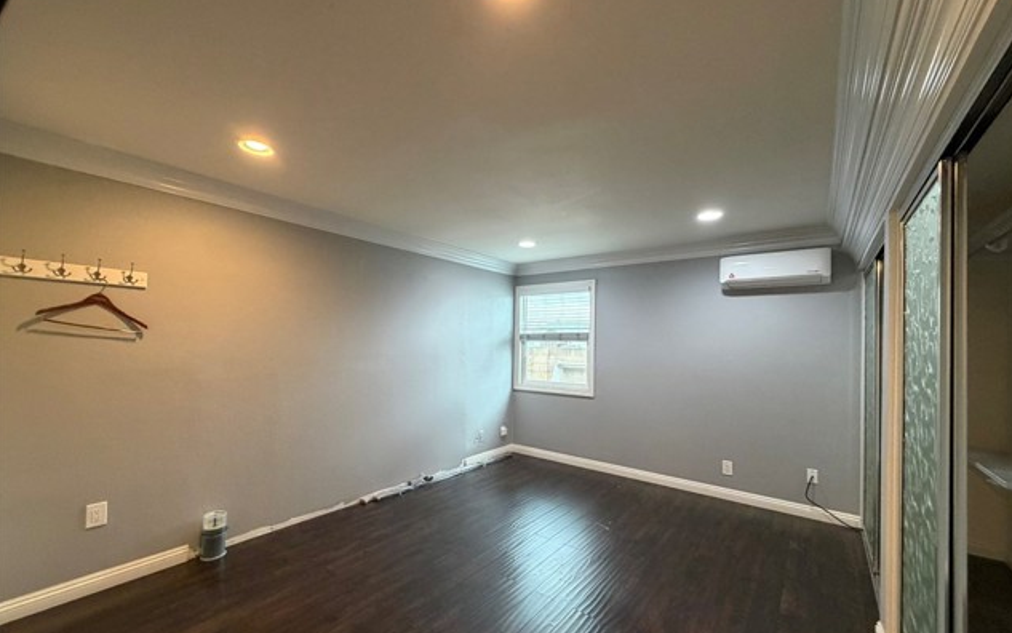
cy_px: 337
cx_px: 508
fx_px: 414
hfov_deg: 101.4
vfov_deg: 74.7
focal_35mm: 15
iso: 400
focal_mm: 2.22
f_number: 2.2
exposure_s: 1/60
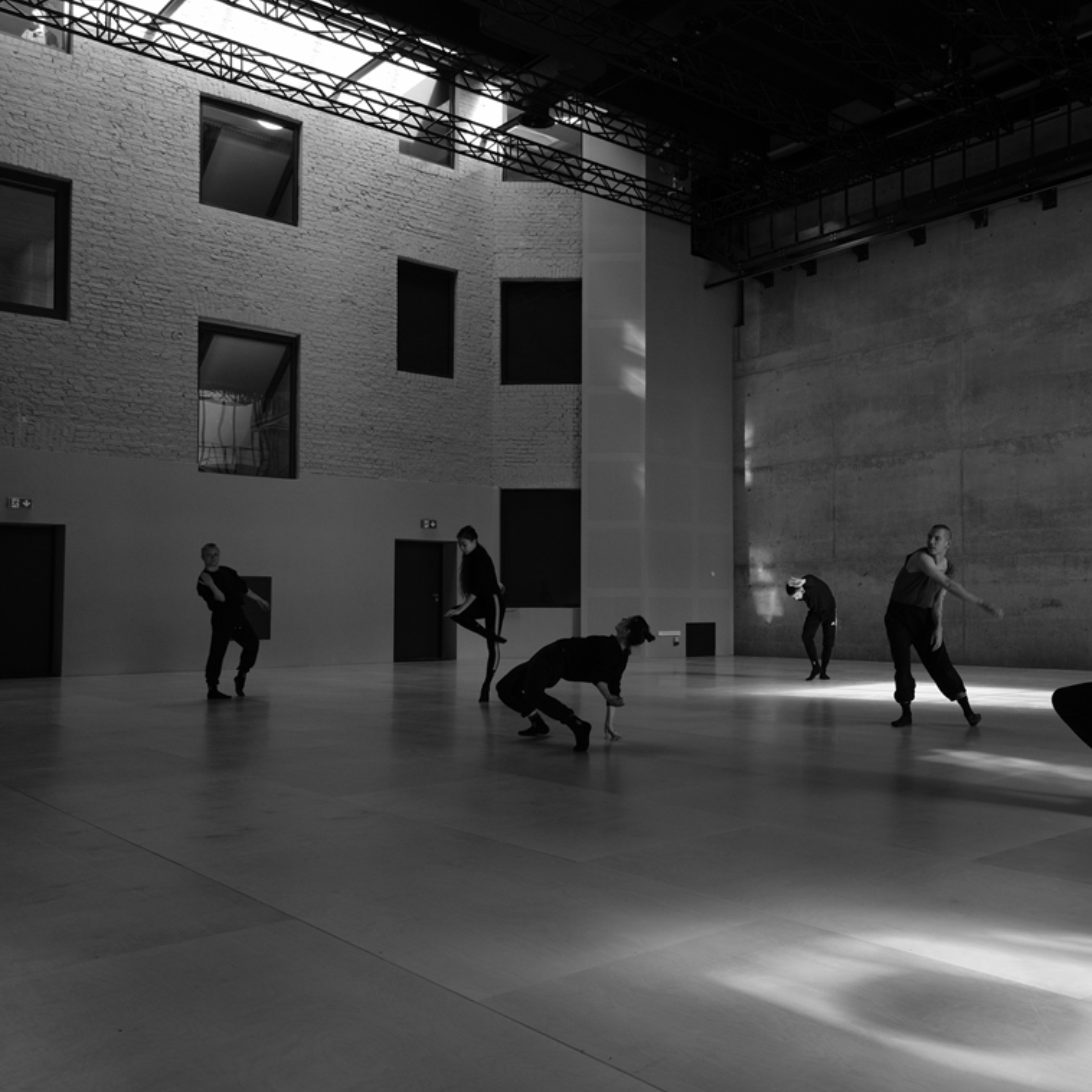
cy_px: 546
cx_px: 762
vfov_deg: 52.5
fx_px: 1106
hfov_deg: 51.2
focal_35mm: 31
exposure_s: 1/100
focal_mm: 16
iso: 400
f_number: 4
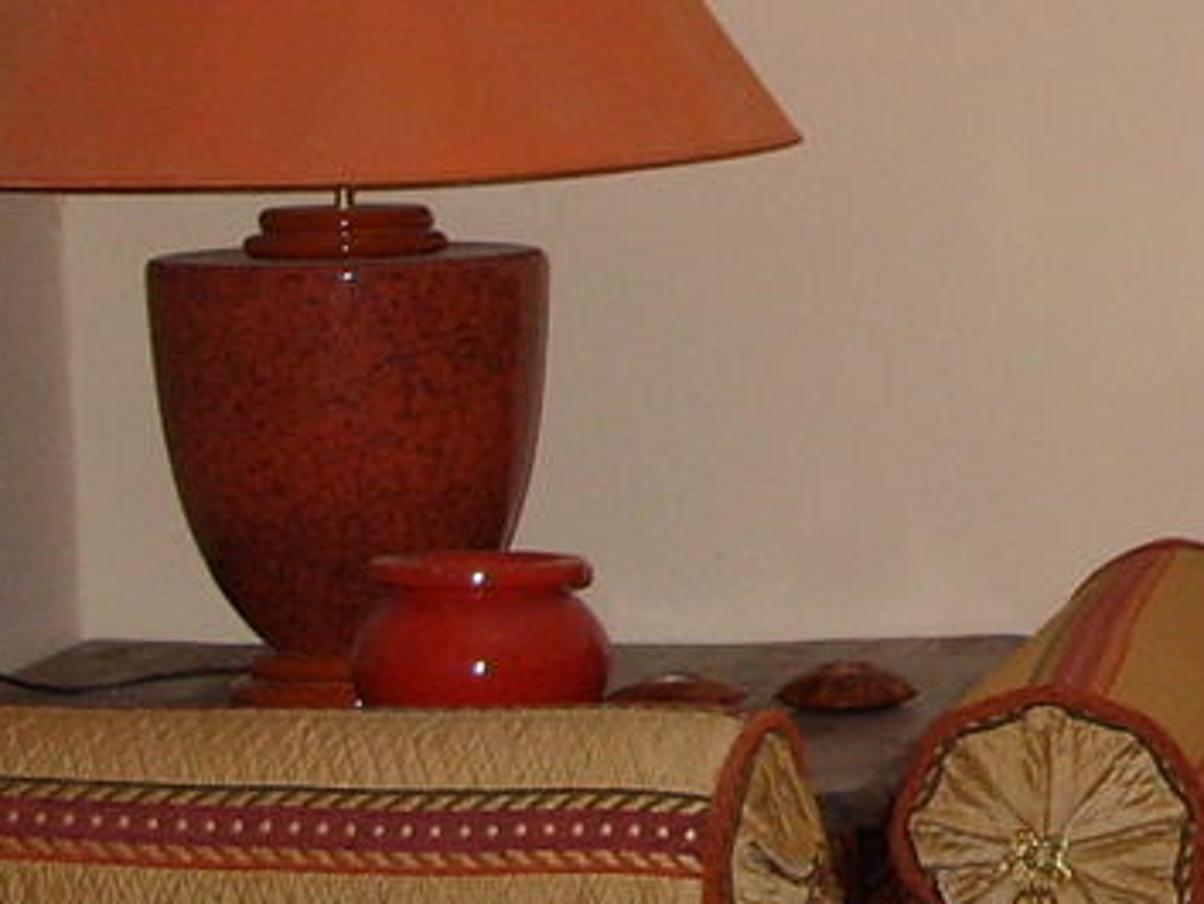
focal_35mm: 172
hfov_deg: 11.1
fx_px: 5984
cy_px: -55
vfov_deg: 8.6
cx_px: 1726
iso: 200
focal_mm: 7.8
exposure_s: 1/30
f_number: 2.8
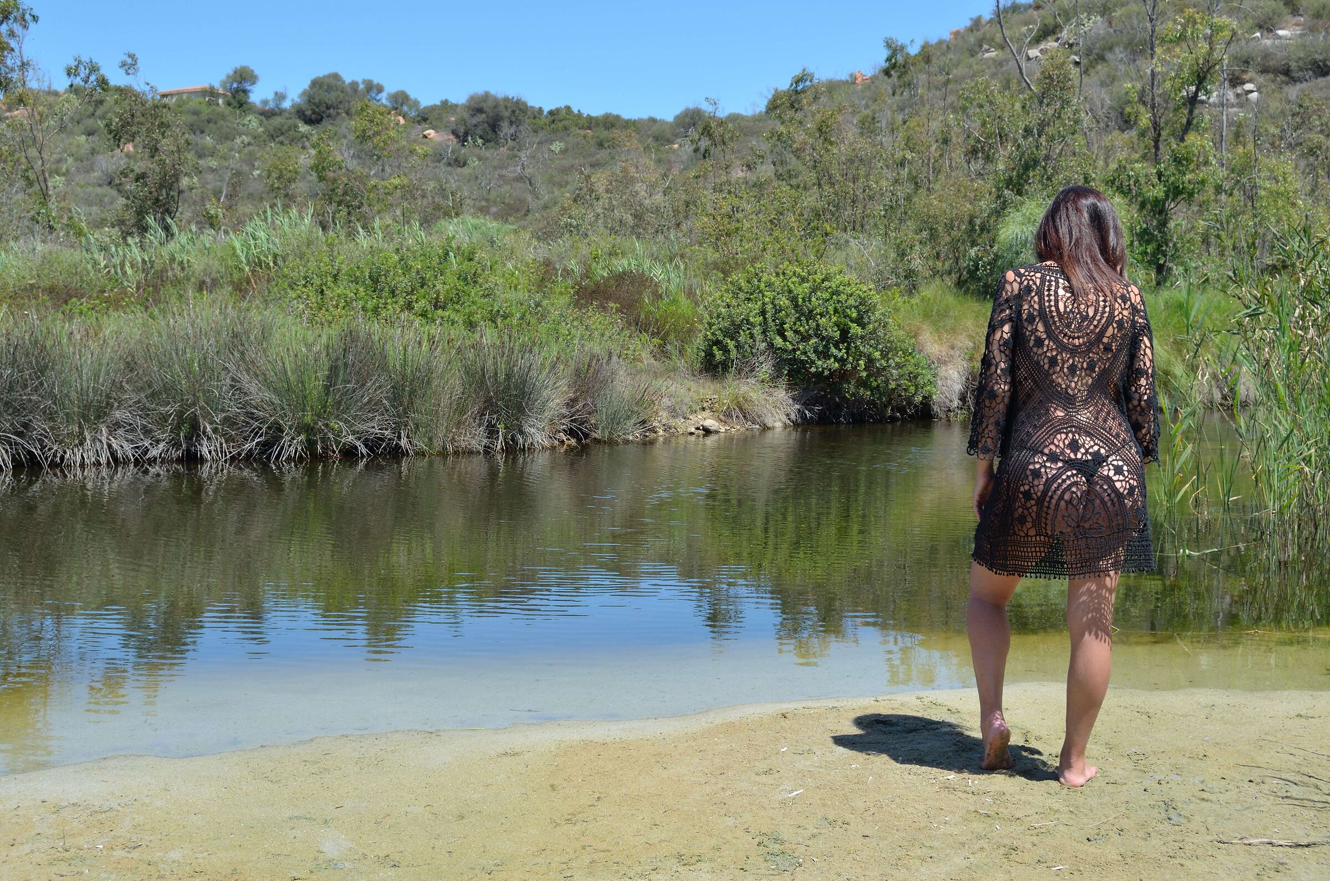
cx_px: 665
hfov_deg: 49.6
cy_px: 440
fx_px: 1438
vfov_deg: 34.1
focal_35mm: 39
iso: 200
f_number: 9
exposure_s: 1/320
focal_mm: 26
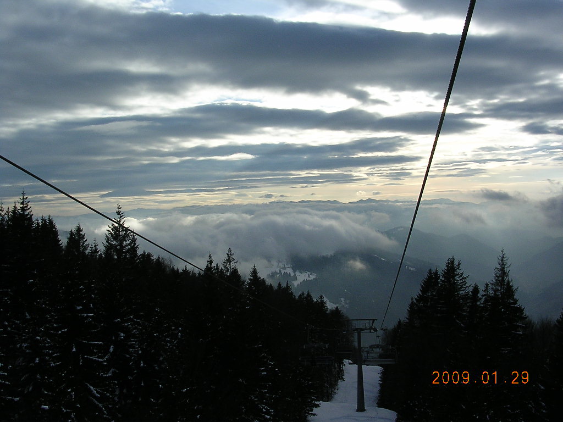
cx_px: 282
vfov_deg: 37.7
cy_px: 211
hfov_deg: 49.0
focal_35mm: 38
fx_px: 618
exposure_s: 1/457
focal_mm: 5.8
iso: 100
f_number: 5.6
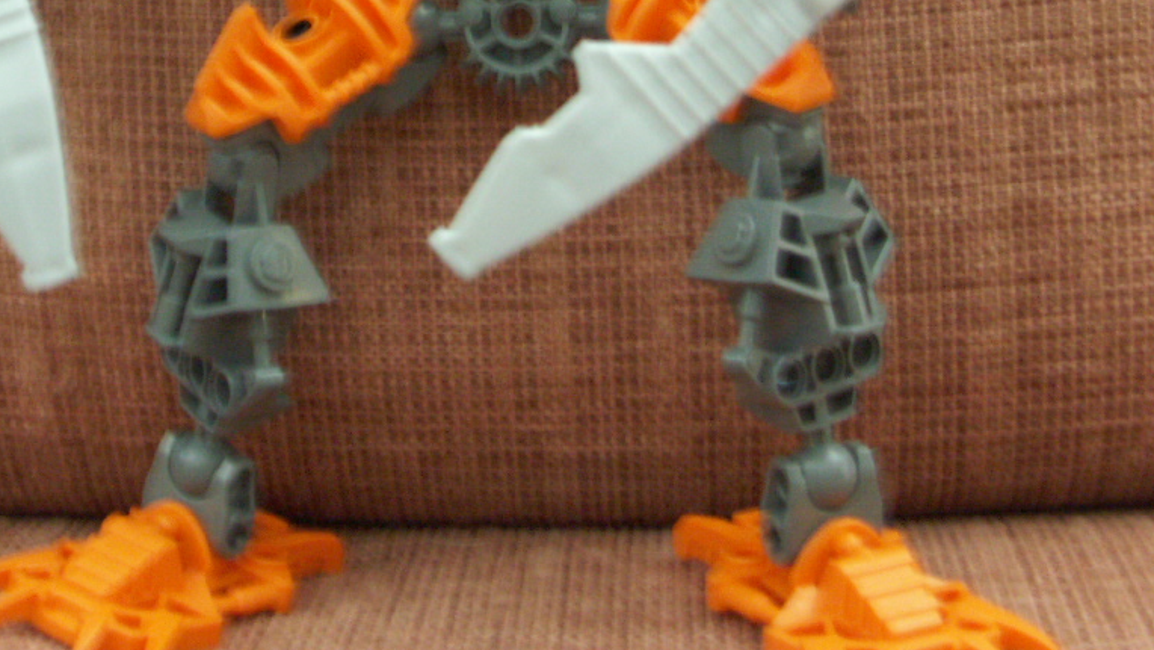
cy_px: -53
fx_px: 2234
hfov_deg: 28.9
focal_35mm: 73
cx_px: 515
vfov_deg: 16.1
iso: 200
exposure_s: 1/15
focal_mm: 8.29
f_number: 2.8
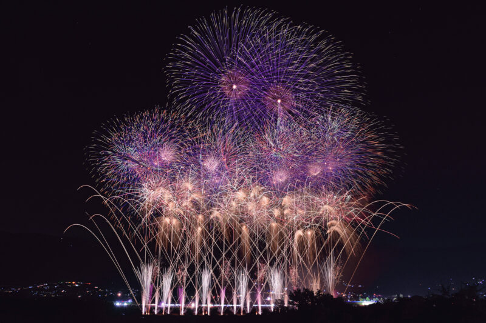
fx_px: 324
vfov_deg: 53.1
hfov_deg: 73.8
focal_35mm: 24
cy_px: 162
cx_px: 243
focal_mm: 24
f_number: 9
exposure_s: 14.6
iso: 100
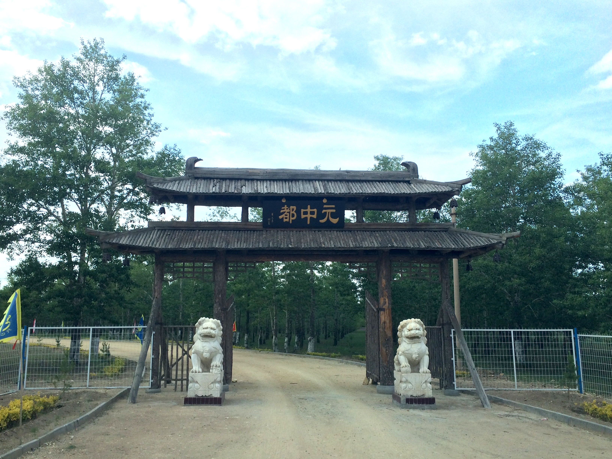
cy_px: 230
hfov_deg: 61.7
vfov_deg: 48.2
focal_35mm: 29
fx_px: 513
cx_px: 306
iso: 32
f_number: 2.2
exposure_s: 1/483
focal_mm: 4.15
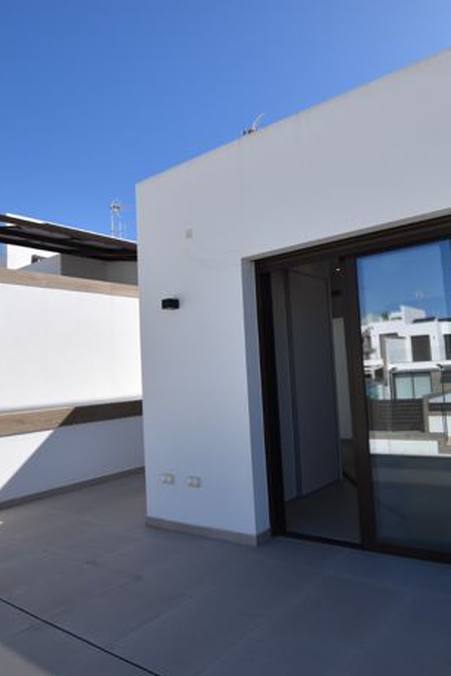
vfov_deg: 76.1
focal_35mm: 23
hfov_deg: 53.3
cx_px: 322
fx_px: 432
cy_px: 341
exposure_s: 1/640
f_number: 8
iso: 200
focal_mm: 10
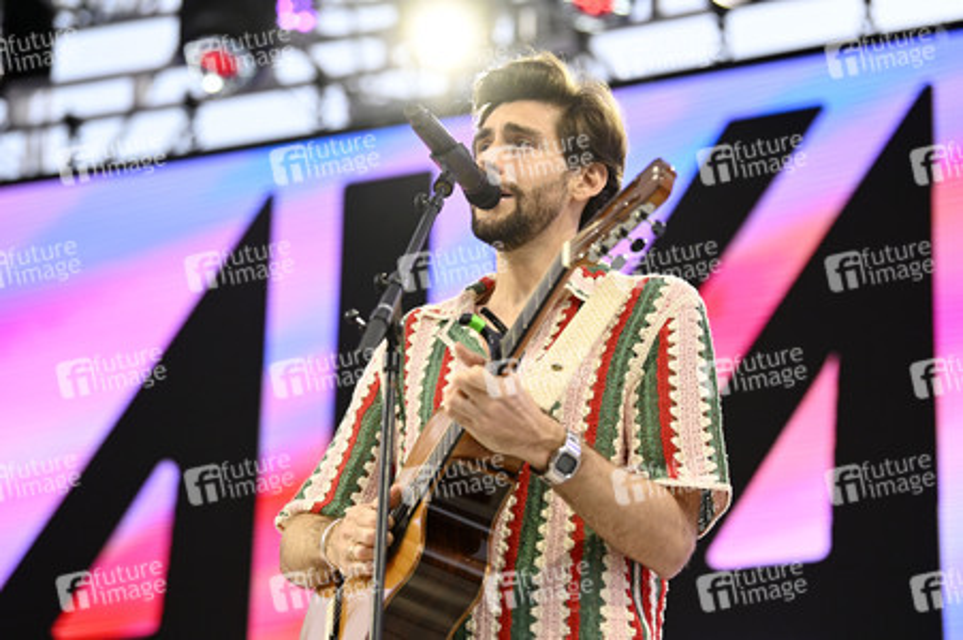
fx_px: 3609
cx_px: 482
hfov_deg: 15.2
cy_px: 320
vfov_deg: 10.1
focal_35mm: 135
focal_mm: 135
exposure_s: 1/2000
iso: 2000
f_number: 3.5
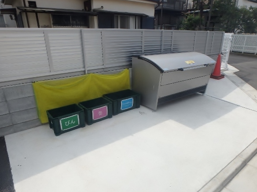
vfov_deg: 58.8
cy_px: 104
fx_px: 171
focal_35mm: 23
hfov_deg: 73.9
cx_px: 131
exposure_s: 1/500
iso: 125
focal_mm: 3.7
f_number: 6
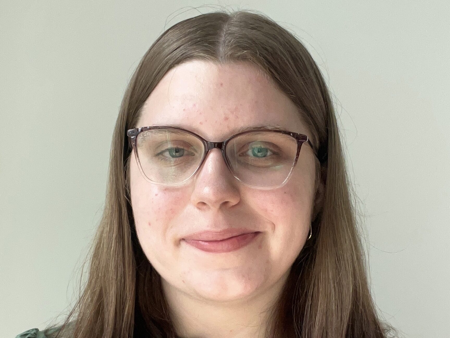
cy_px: 169
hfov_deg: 60.0
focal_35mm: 30
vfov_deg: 46.8
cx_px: 225
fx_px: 390
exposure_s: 1/104
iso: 100
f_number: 2.2
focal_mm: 2.71
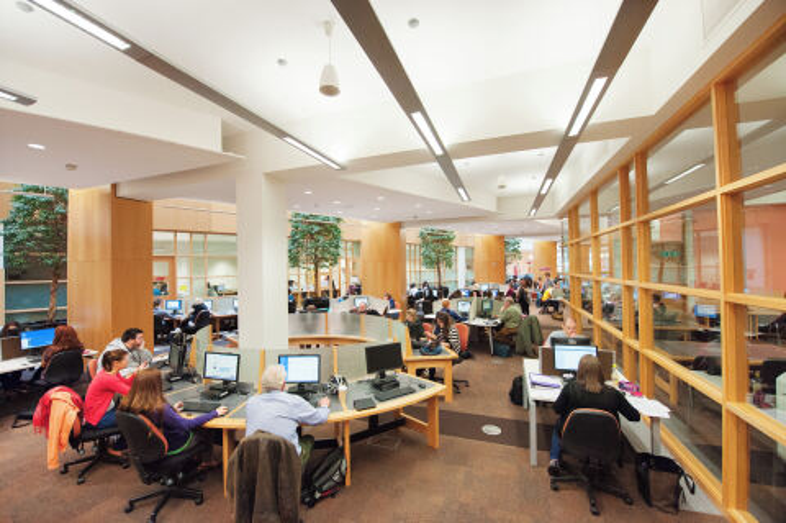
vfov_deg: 81.1
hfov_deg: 104.3
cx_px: 393
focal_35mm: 14
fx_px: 305
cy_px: 262
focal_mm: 14
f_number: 5.6
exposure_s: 1/200
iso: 3200
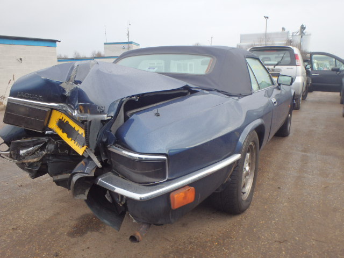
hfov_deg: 63.4
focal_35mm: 28
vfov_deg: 49.7
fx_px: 278
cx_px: 172
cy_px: 129
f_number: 3.9
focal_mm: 5
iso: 125
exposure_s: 1/160
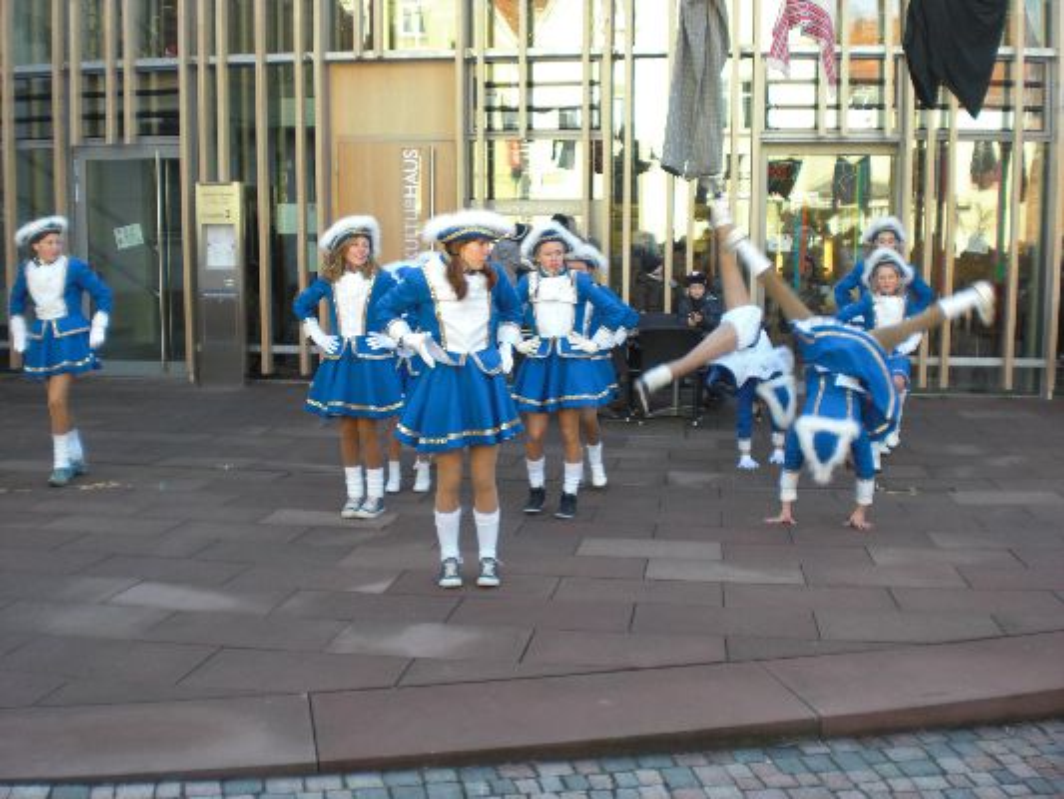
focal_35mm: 38
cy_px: 400
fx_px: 1168
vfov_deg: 37.7
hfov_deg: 49.0
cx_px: 532
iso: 64
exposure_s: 1/100
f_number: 3.1
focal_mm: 6.3
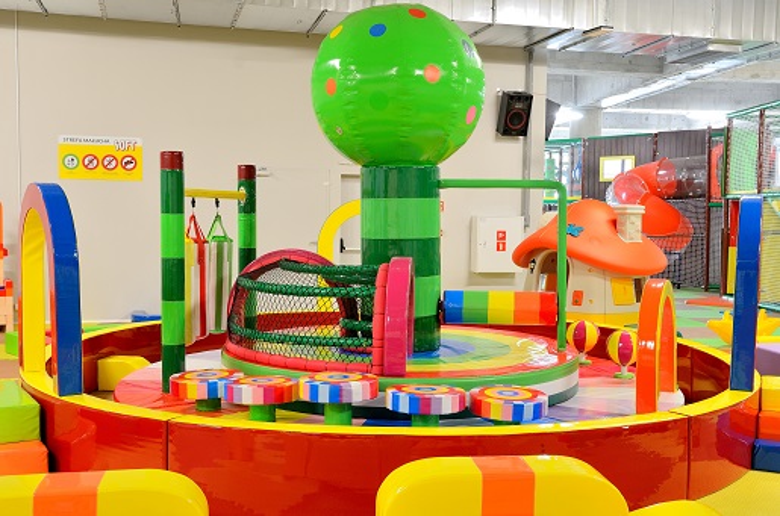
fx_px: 843
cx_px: 390
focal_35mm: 39
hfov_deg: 49.6
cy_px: 258
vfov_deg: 34.1
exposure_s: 1/1.6
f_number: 8
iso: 400
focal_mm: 26
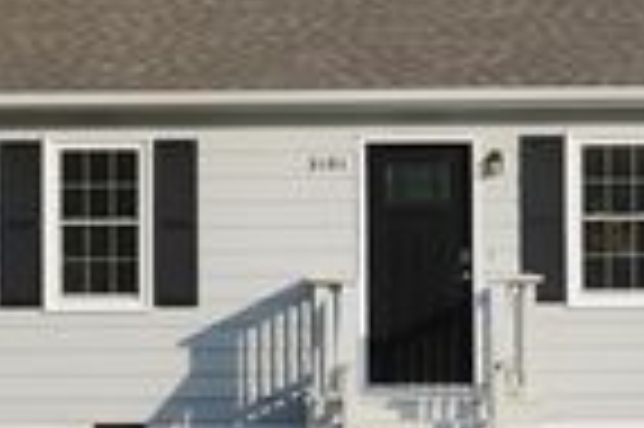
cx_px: 401
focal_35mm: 121
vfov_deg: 11.3
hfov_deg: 17.0
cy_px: 228
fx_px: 2158
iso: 100
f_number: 5
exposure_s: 1/250
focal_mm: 23
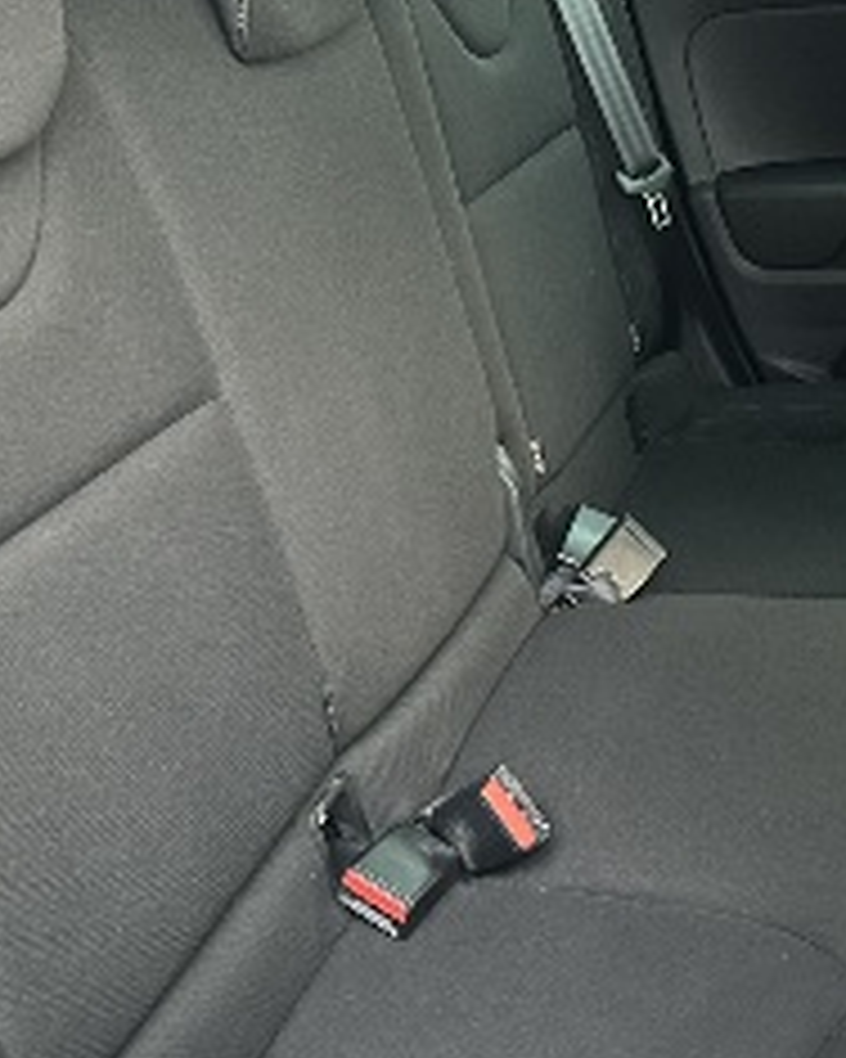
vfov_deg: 41.1
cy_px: 473
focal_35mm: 45
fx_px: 1408
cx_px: 400
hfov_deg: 33.4
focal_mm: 5.7
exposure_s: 1/20
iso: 800
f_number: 1.5
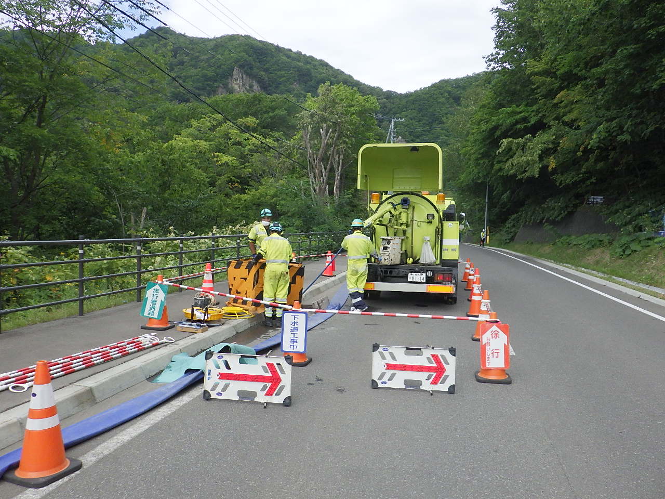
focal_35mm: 28
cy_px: 250
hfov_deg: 63.4
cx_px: 332
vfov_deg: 49.7
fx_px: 538
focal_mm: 5
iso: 250
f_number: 4.2
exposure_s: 1/640
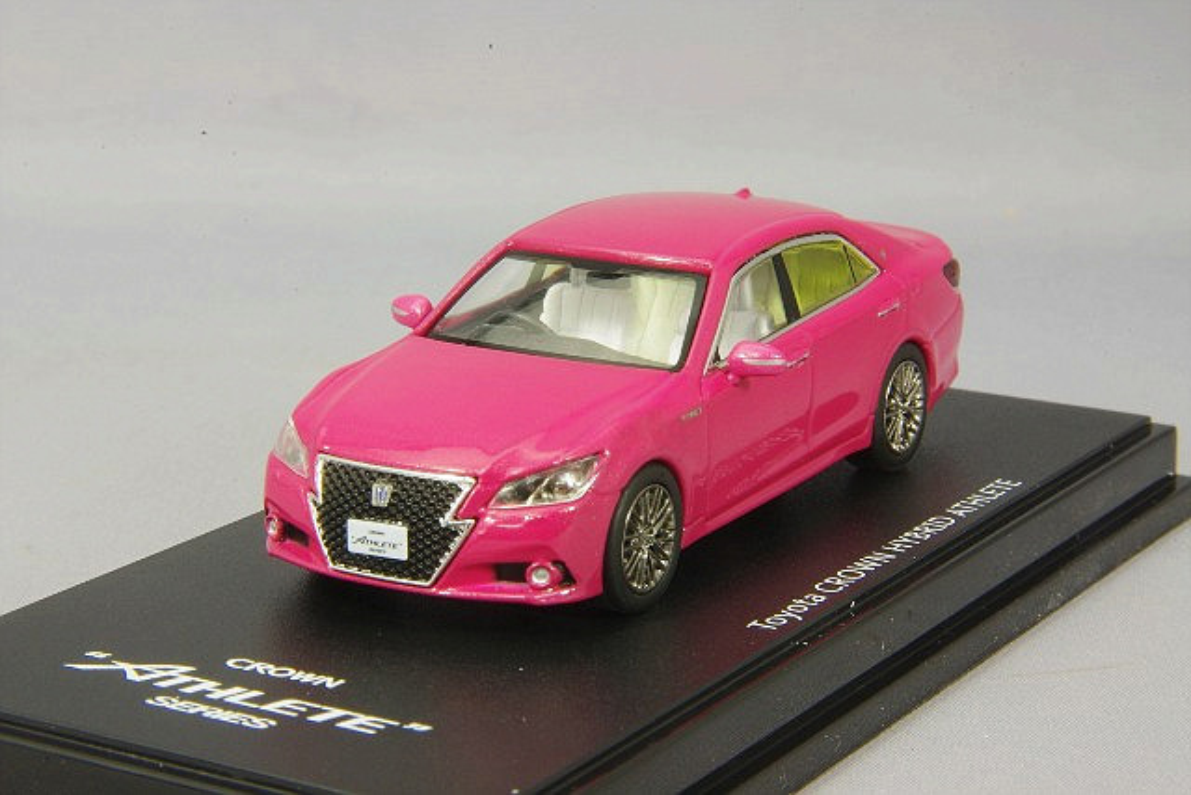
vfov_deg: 12.2
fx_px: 3706
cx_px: 596
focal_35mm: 112
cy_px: 398
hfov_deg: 18.3
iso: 400
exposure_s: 1
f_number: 32
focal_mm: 75
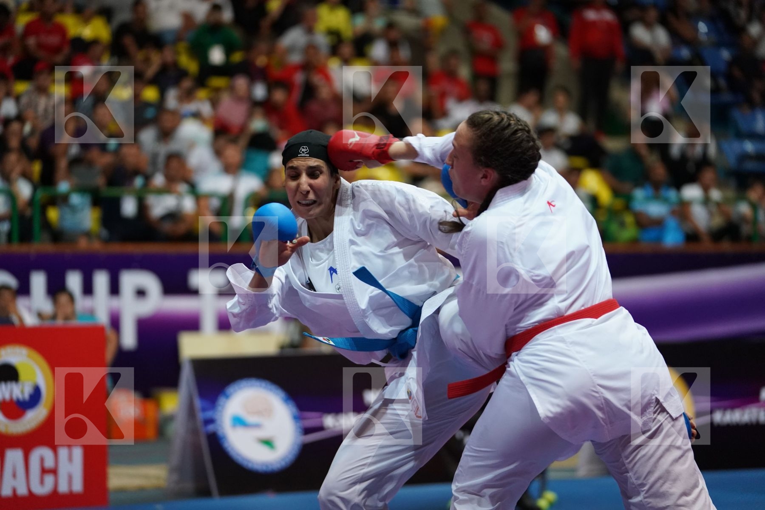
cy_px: 255
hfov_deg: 15.6
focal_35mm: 131
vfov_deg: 10.5
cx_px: 382
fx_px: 2784
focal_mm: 131
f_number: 2.8
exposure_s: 1/1000
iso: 4000
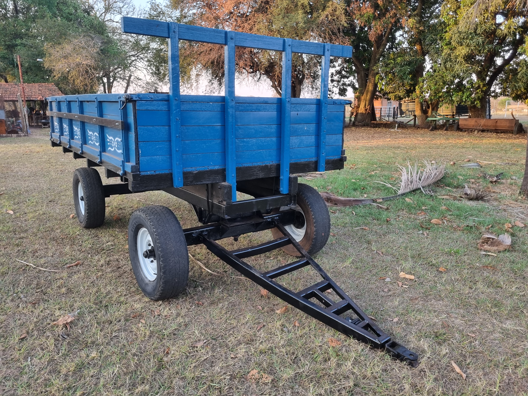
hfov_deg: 67.3
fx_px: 397
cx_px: 264
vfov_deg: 53.1
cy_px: 198
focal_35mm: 26
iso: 100
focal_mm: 5.4
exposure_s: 1/120
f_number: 1.8
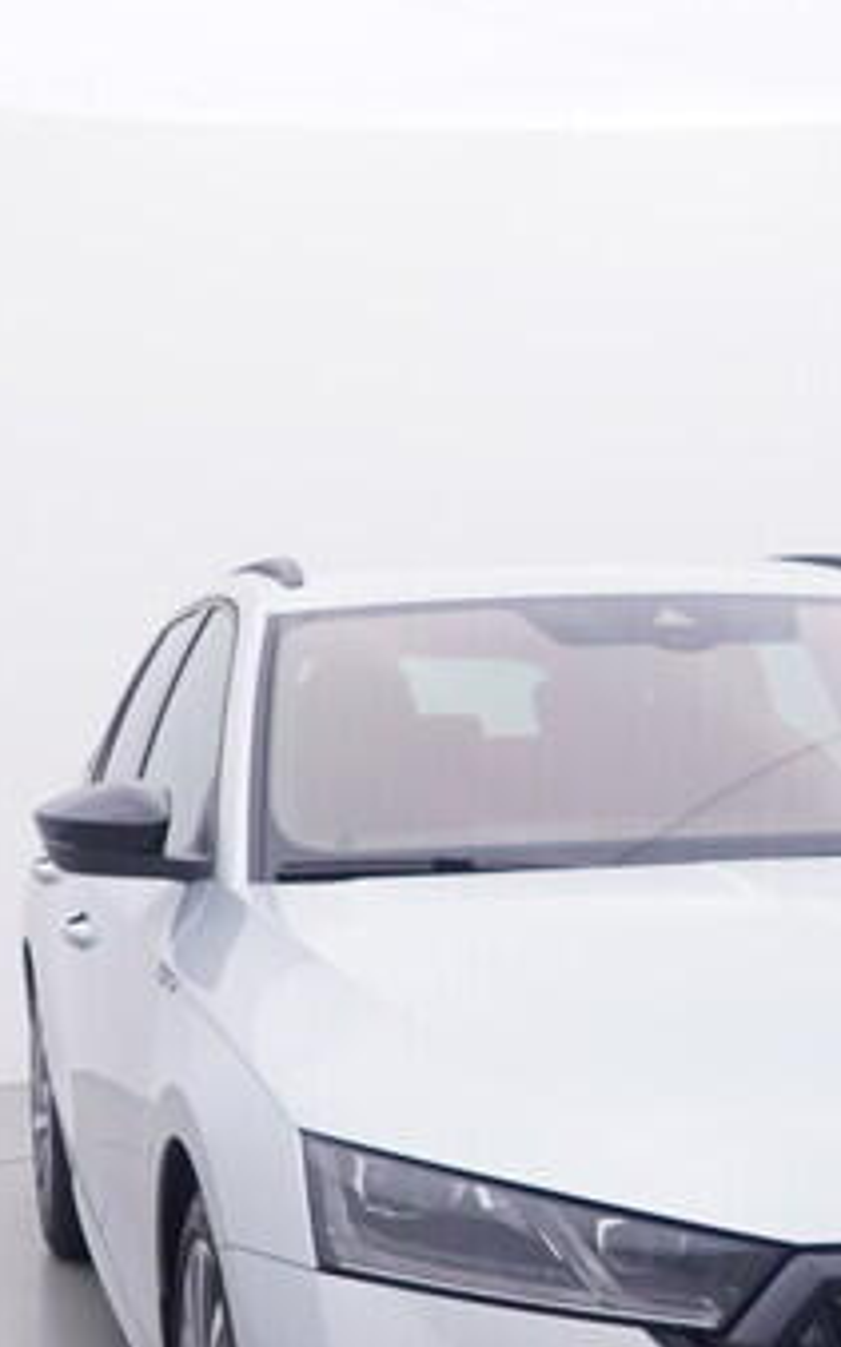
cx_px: 590
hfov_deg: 18.6
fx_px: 2553
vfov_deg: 29.2
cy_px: 992
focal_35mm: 70
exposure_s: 1/80
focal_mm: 15
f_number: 5
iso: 200
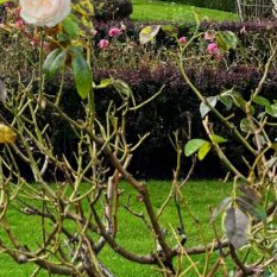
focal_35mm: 101
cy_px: -52
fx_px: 914
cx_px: -137
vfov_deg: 16.5
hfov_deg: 15.8
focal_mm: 5.1
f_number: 1.6
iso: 50
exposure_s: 1/1279
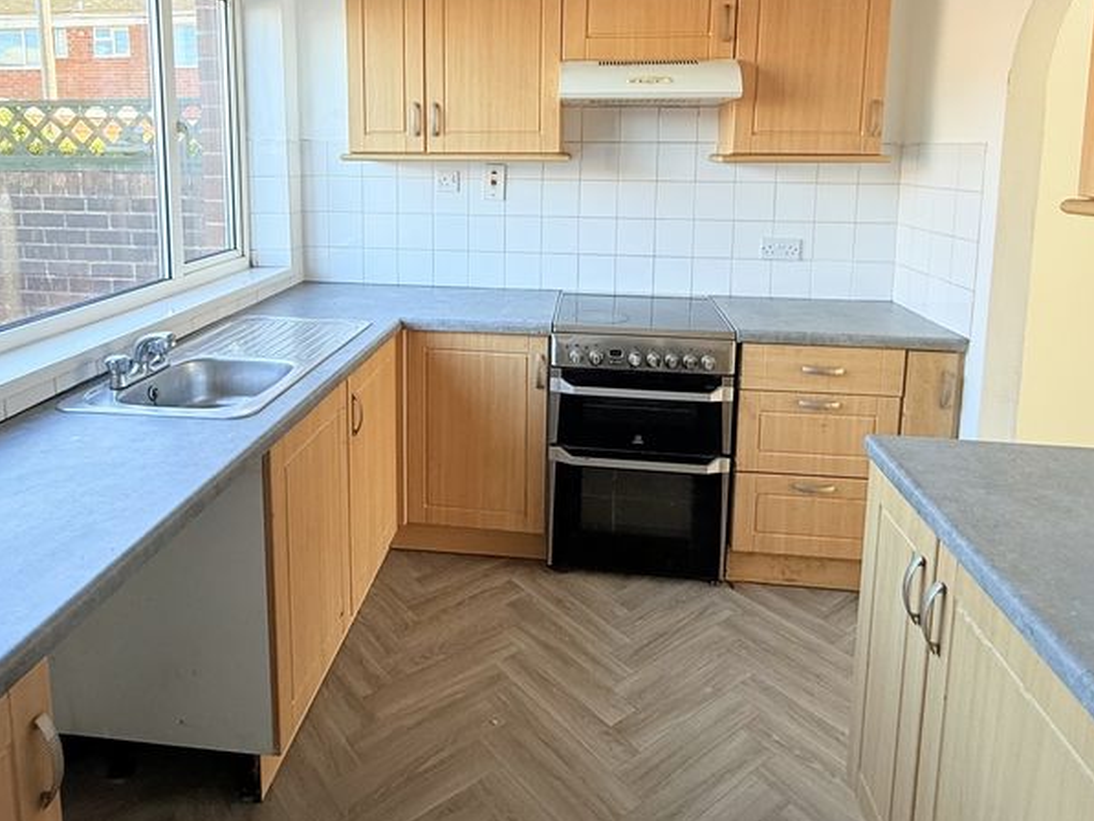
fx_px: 759
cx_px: 495
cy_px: 244
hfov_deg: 71.4
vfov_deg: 55.1
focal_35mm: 24
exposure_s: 1/99
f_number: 2.2
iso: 64
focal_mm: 2.22
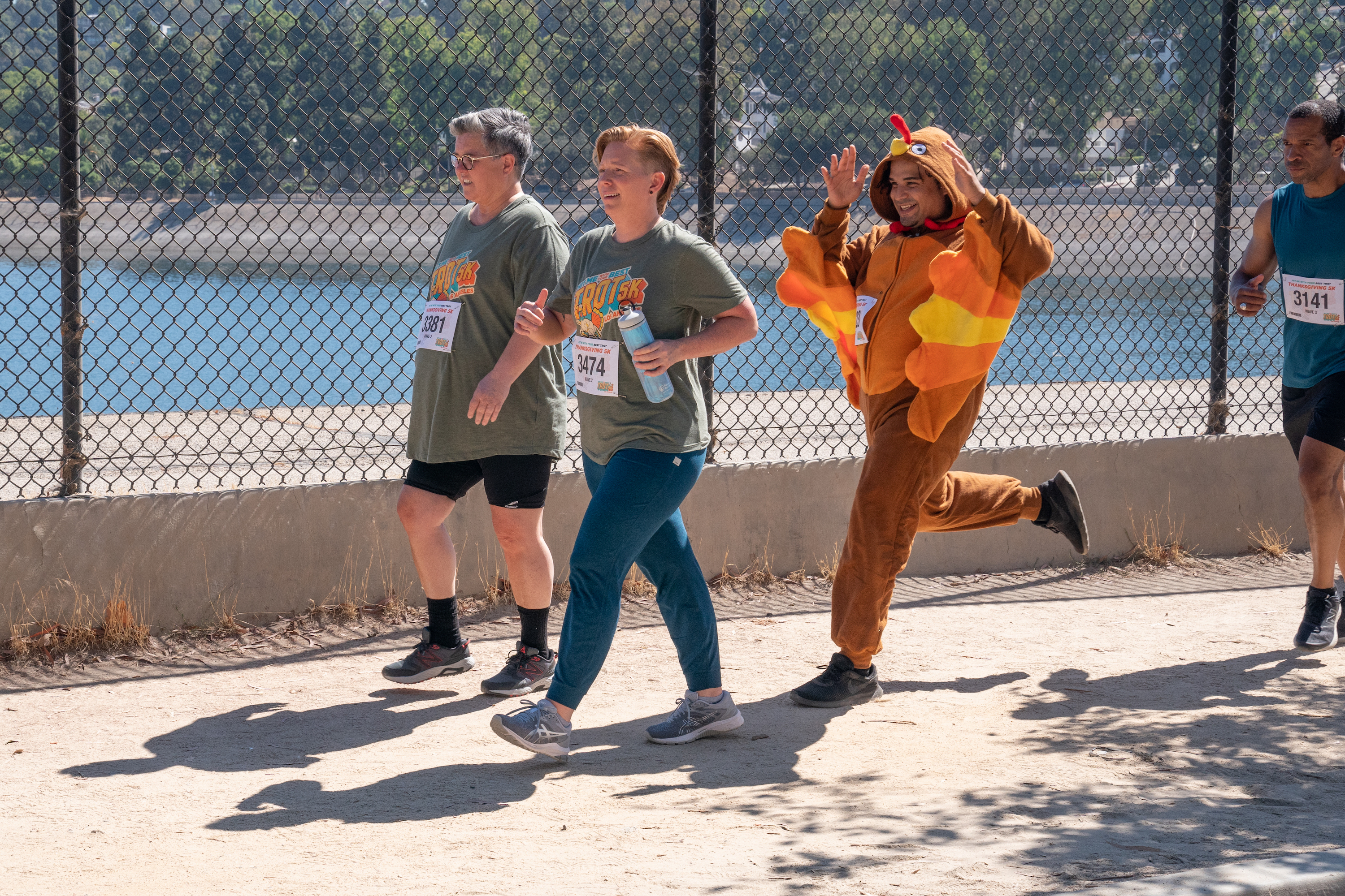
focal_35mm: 65
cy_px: 448
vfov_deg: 20.9
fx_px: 2428
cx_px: 672
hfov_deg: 31.0
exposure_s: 1/800
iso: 1250
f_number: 11
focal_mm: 65
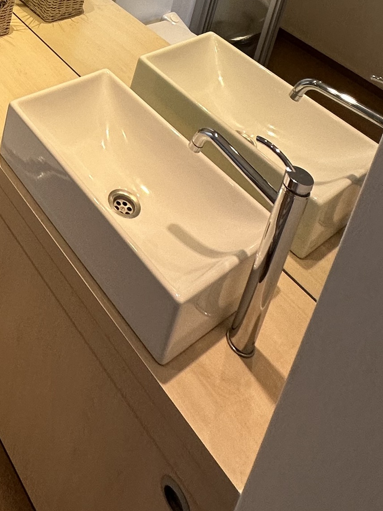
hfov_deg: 31.5
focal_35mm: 41
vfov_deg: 32.7
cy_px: -170
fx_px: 605
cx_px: -28
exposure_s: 1/100
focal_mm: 2.22
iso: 100
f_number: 2.2
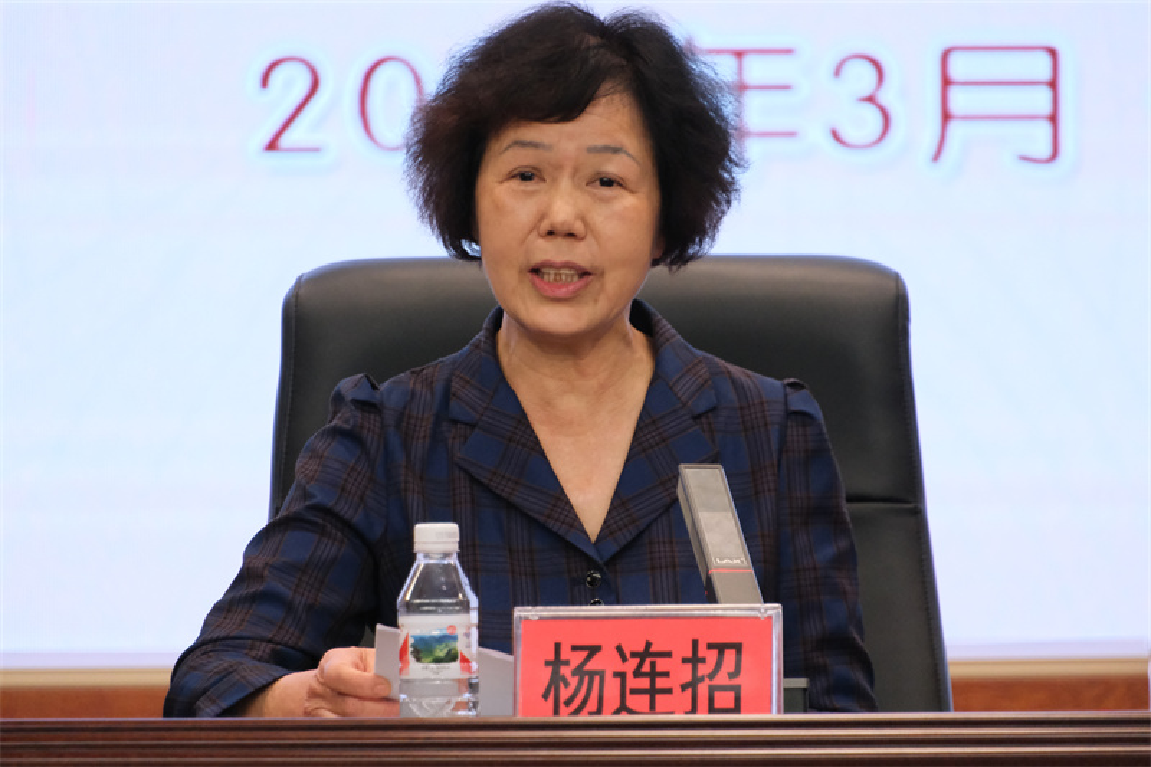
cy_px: 384
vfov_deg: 3.1
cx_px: 576
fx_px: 14384
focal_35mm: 450
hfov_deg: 4.6
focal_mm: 300
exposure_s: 1/180
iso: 6400
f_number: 6.3
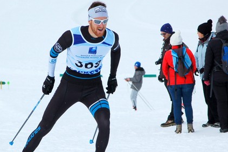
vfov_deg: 5.7
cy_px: 71
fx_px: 1526
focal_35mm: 241
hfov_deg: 8.5
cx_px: 87
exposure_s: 1/1250
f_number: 5
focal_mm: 85
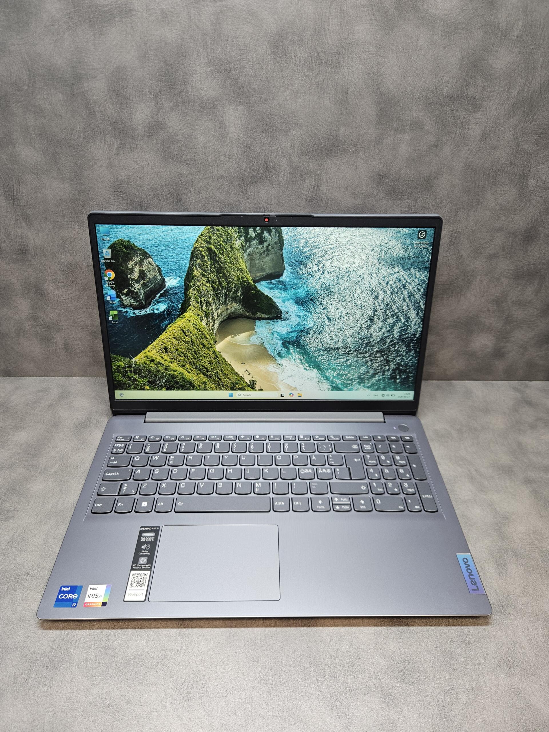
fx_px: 486
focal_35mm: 23
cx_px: 274
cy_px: 366
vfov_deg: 73.9
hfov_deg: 58.9
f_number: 1.8
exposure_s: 1/100
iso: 125
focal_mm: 5.4
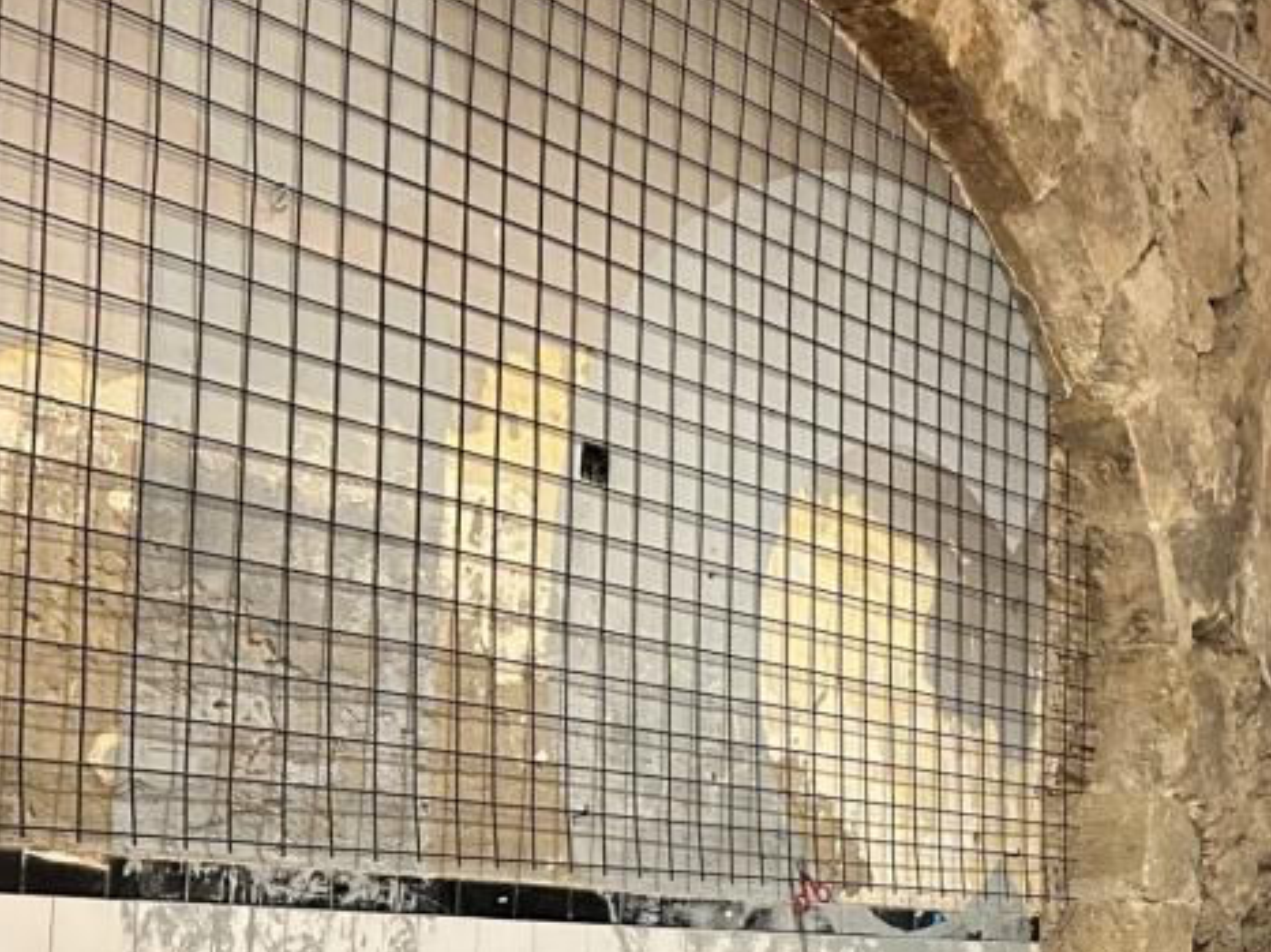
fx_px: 2459
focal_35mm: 67
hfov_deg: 25.4
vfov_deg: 21.6
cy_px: 756
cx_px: 1606
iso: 320
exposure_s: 1/50
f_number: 1.5
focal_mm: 5.7
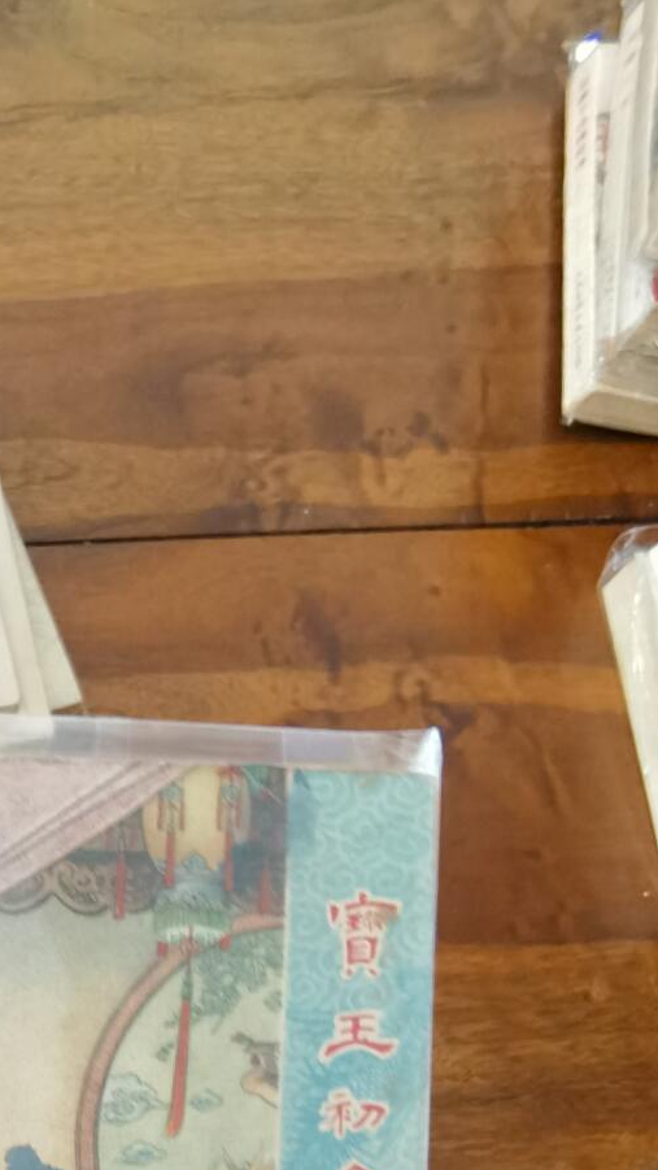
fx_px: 1147
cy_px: 1166
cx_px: -191
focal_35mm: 37
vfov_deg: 45.6
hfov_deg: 27.1
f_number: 2.2
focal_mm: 2.26
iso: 200
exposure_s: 1/30
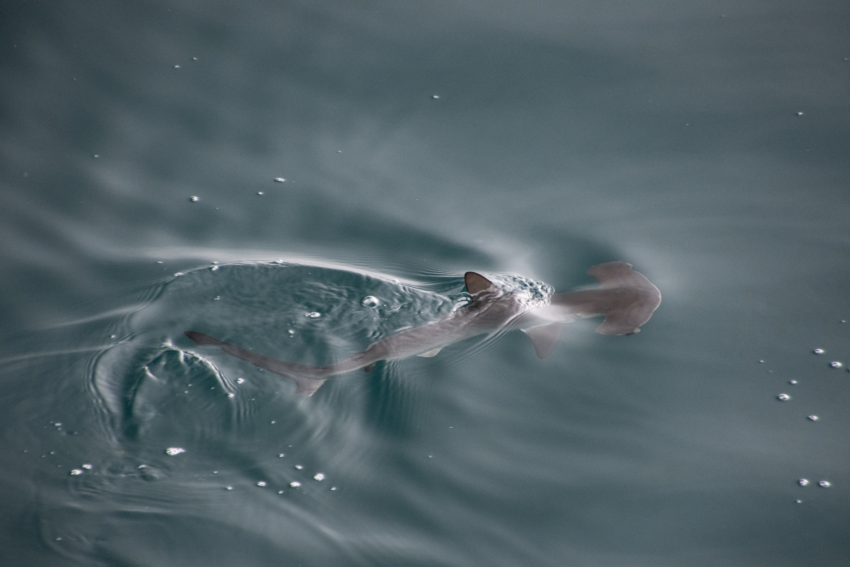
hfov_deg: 5.5
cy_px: 284
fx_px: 8853
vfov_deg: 3.7
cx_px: 425
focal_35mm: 375
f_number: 6.3
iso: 2800
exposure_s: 1/250
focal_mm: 250
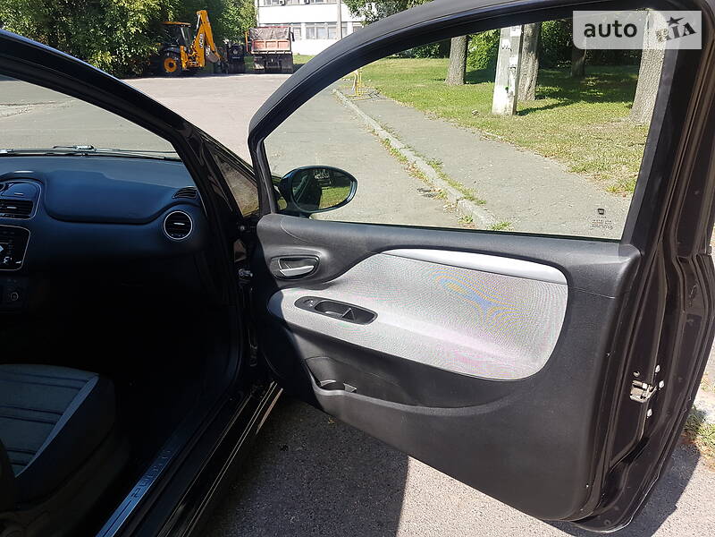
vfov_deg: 53.1
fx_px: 537
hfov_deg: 67.3
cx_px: 358
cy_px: 268
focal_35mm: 26
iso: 40
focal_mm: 4.2
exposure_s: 1/760
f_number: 1.7
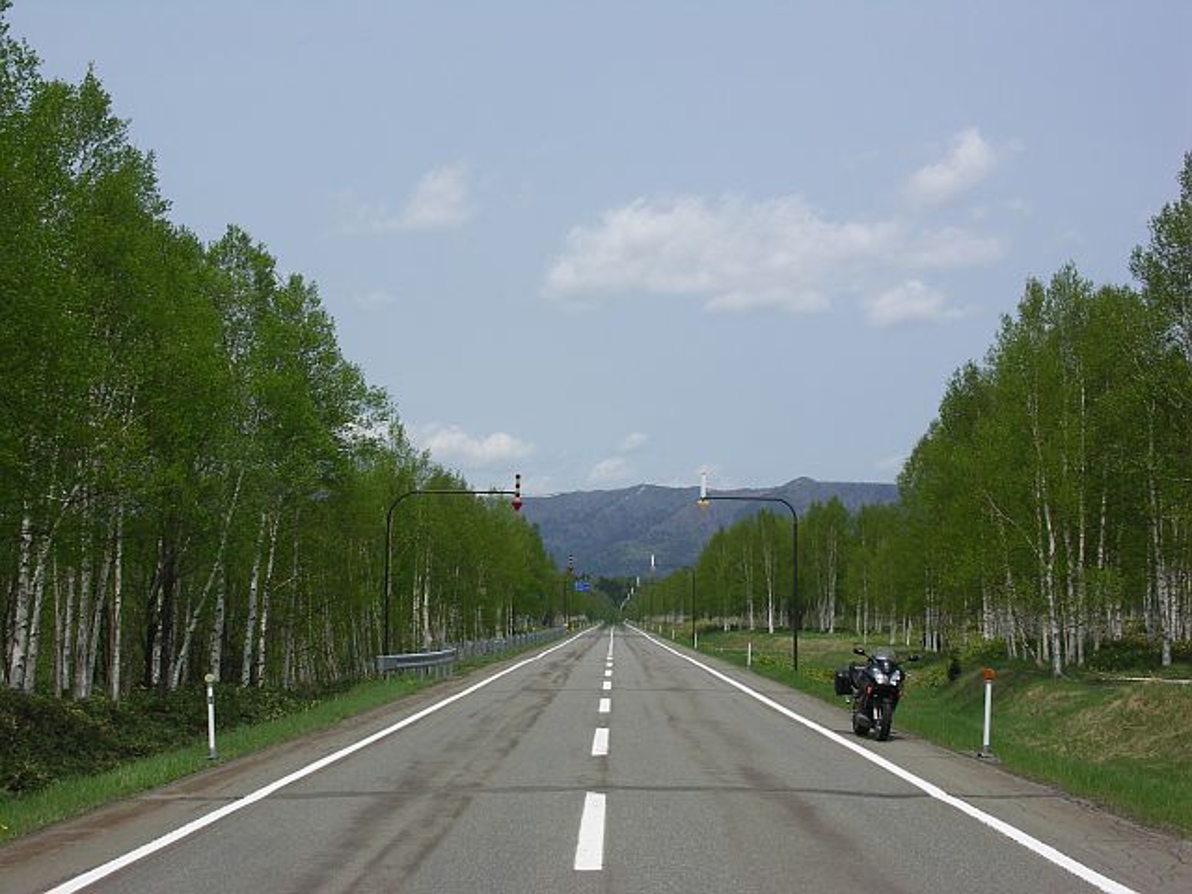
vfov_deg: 28.6
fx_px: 1756
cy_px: 447
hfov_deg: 37.5
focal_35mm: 51
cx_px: 596
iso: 50
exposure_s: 1/125
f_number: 10
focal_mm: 13.3
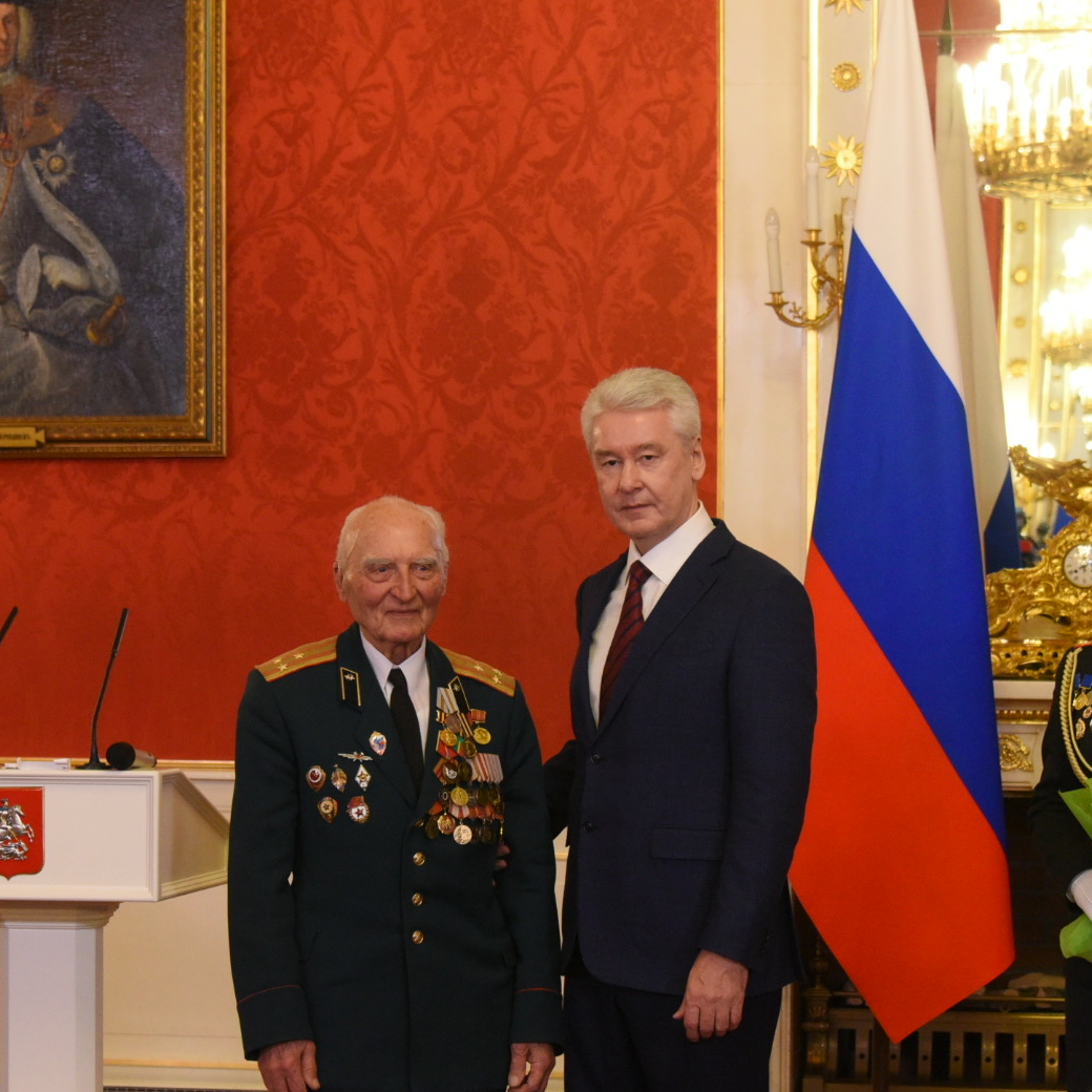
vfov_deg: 19.3
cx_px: 602
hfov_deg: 19.3
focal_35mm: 90
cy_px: 540
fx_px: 3212
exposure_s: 1/200
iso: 6400
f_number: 5.6
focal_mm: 68
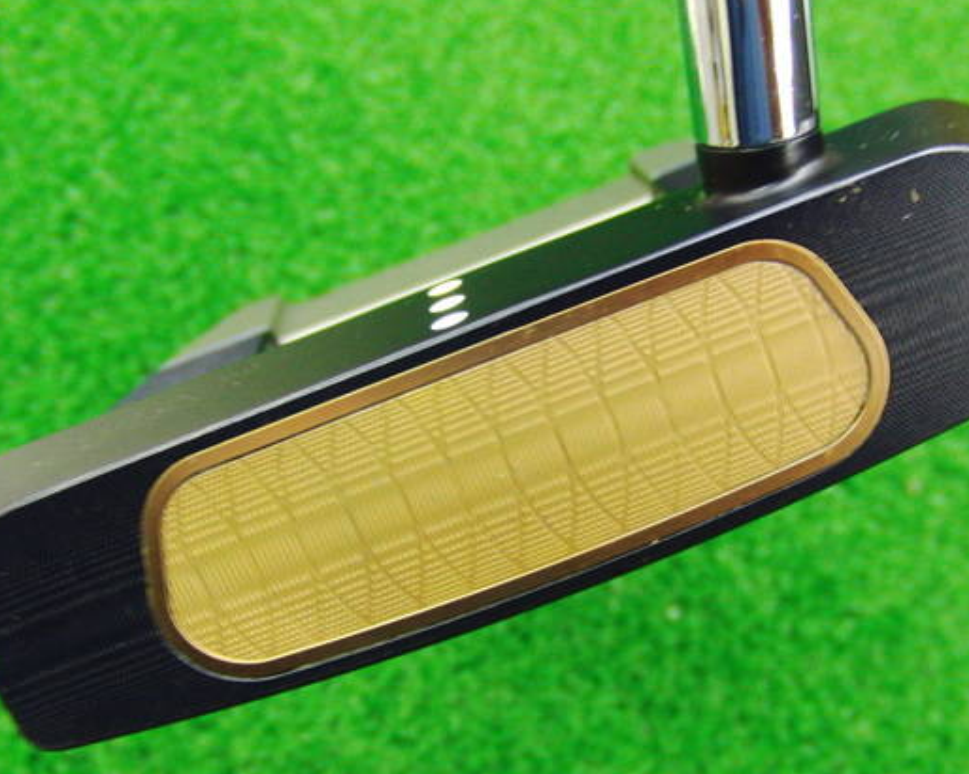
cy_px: 429
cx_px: 522
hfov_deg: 41.1
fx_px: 1290
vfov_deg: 33.4
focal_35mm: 45
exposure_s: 1/15
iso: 400
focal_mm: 6.42
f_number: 3.6
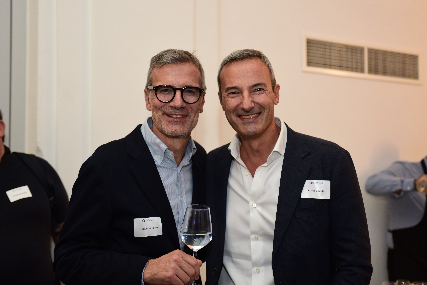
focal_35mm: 38
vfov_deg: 35.1
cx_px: 214
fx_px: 451
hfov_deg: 50.7
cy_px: 142
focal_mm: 38
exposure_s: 1/60
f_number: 2.8
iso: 500
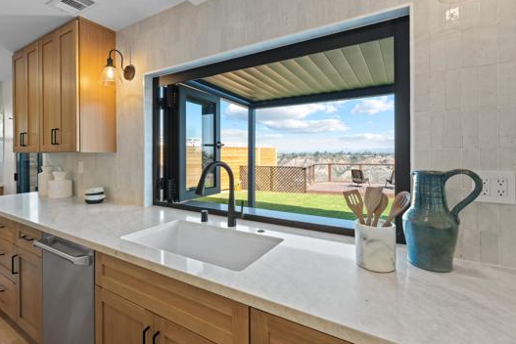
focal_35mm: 17
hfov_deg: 93.2
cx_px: 247
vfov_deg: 70.5
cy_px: 165
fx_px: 244
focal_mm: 14
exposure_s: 1/6
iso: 640
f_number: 10
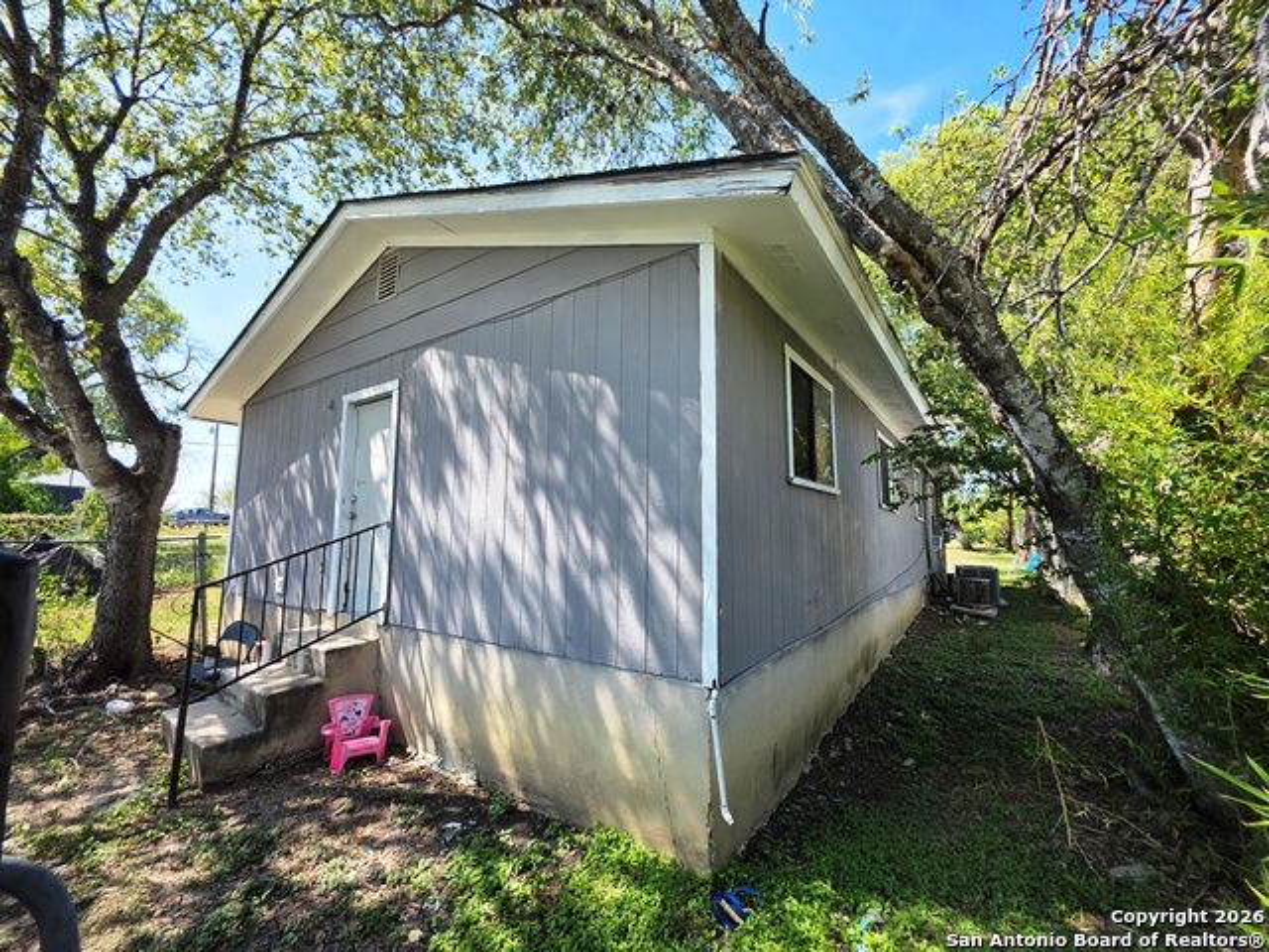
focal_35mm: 13
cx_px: 634
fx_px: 477
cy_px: 476
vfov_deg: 89.9
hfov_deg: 106.2
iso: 40
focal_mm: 2.2
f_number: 1.9
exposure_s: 1/666
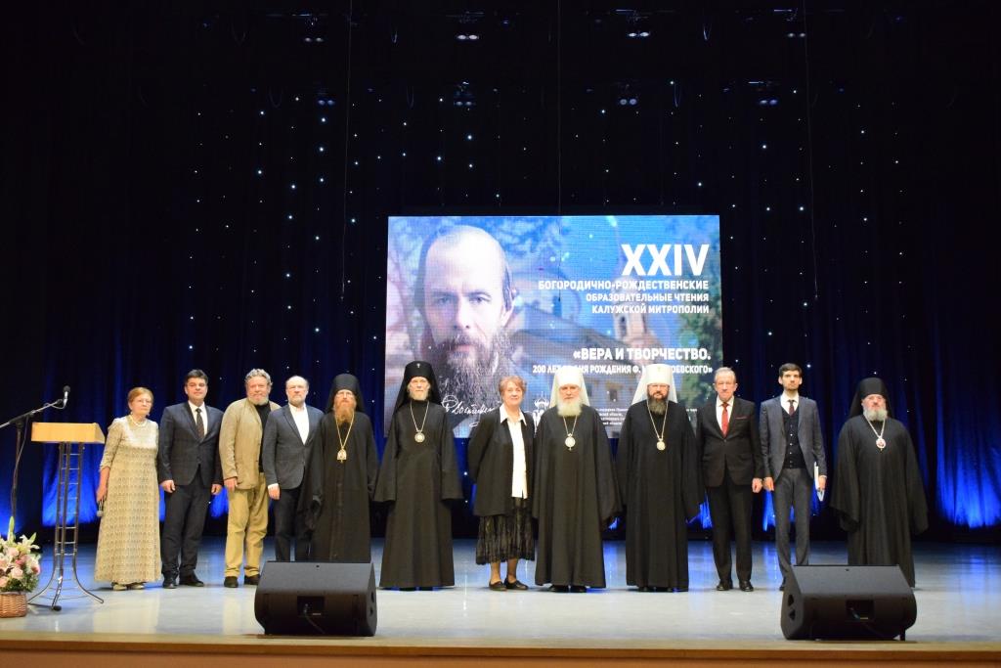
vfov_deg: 35.5
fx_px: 1043
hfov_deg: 51.3
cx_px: 500
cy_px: 334
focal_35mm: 38
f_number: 6.3
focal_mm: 25
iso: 6400
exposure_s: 1/160
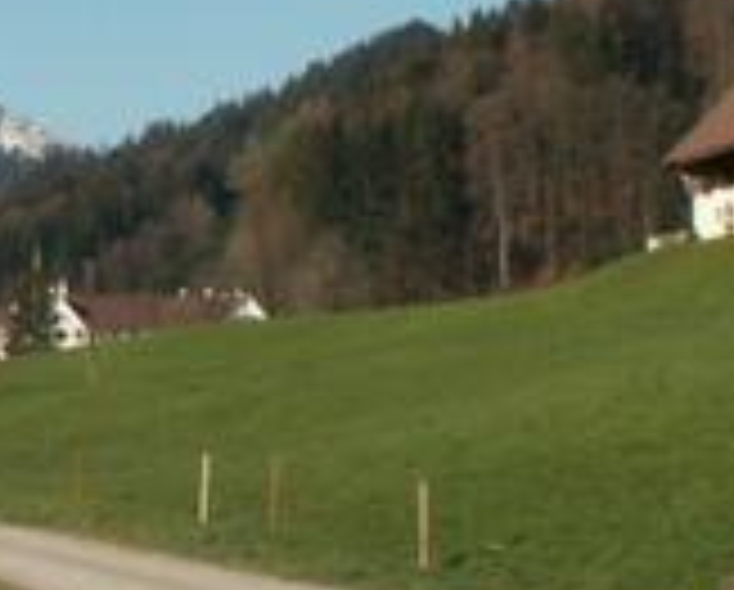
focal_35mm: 134
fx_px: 2916
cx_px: -387
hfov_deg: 13.5
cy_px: 144
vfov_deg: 11.5
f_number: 8
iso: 50
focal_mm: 5.86
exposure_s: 1/125
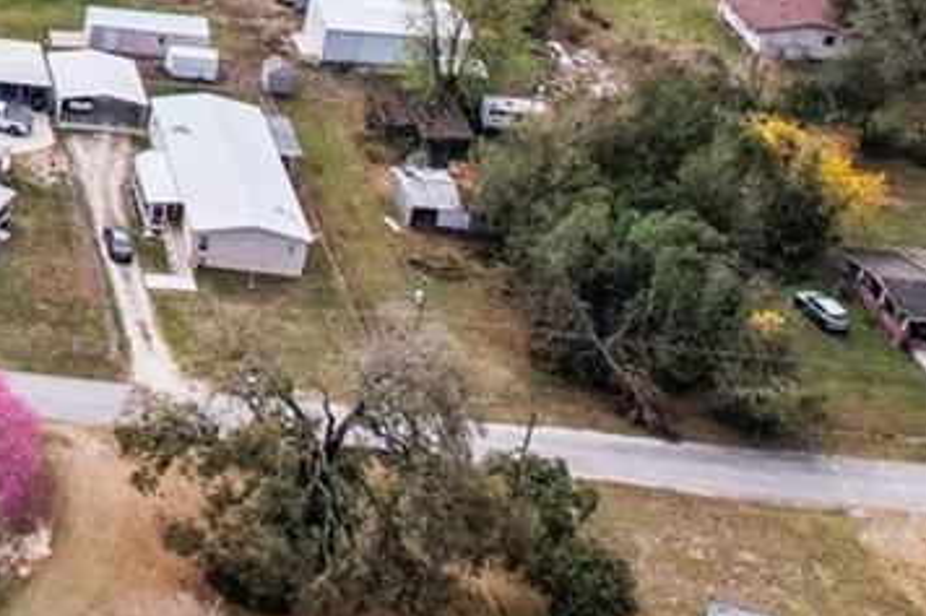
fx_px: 2545
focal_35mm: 99
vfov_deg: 13.0
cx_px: -884
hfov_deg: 16.3
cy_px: -343
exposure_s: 1/1250
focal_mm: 8.4
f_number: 2.8
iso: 400
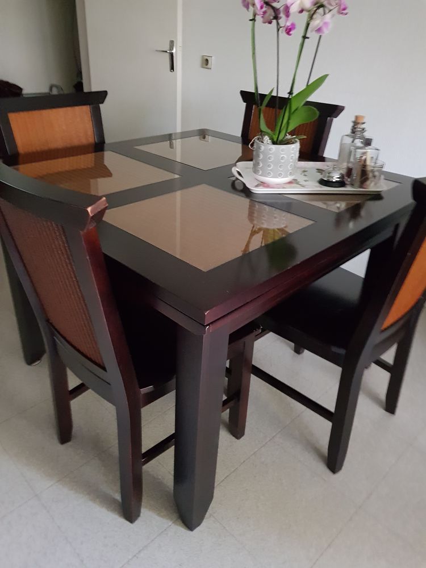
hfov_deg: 53.1
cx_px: 213
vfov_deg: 67.3
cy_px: 284
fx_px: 427
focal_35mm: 26
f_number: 1.7
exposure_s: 1/10
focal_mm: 4.2
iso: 640
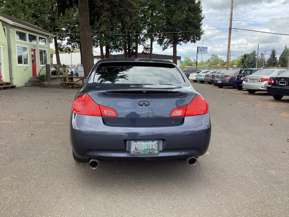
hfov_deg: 58.4
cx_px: 144
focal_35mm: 31
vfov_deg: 45.4
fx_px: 259
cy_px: 108
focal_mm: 3.3
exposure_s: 1/403
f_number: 2.4
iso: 25
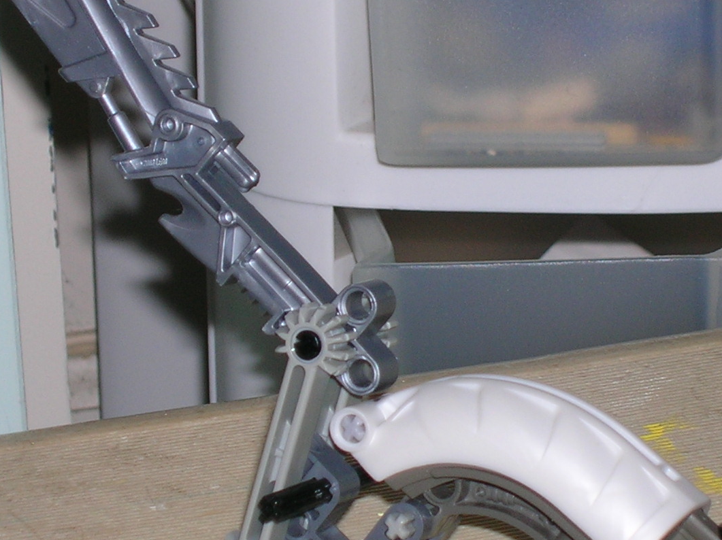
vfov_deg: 7.6
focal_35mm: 194
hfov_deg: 10.2
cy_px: 223
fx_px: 4043
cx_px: 499
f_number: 4.5
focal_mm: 15
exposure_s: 1/60.1
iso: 50
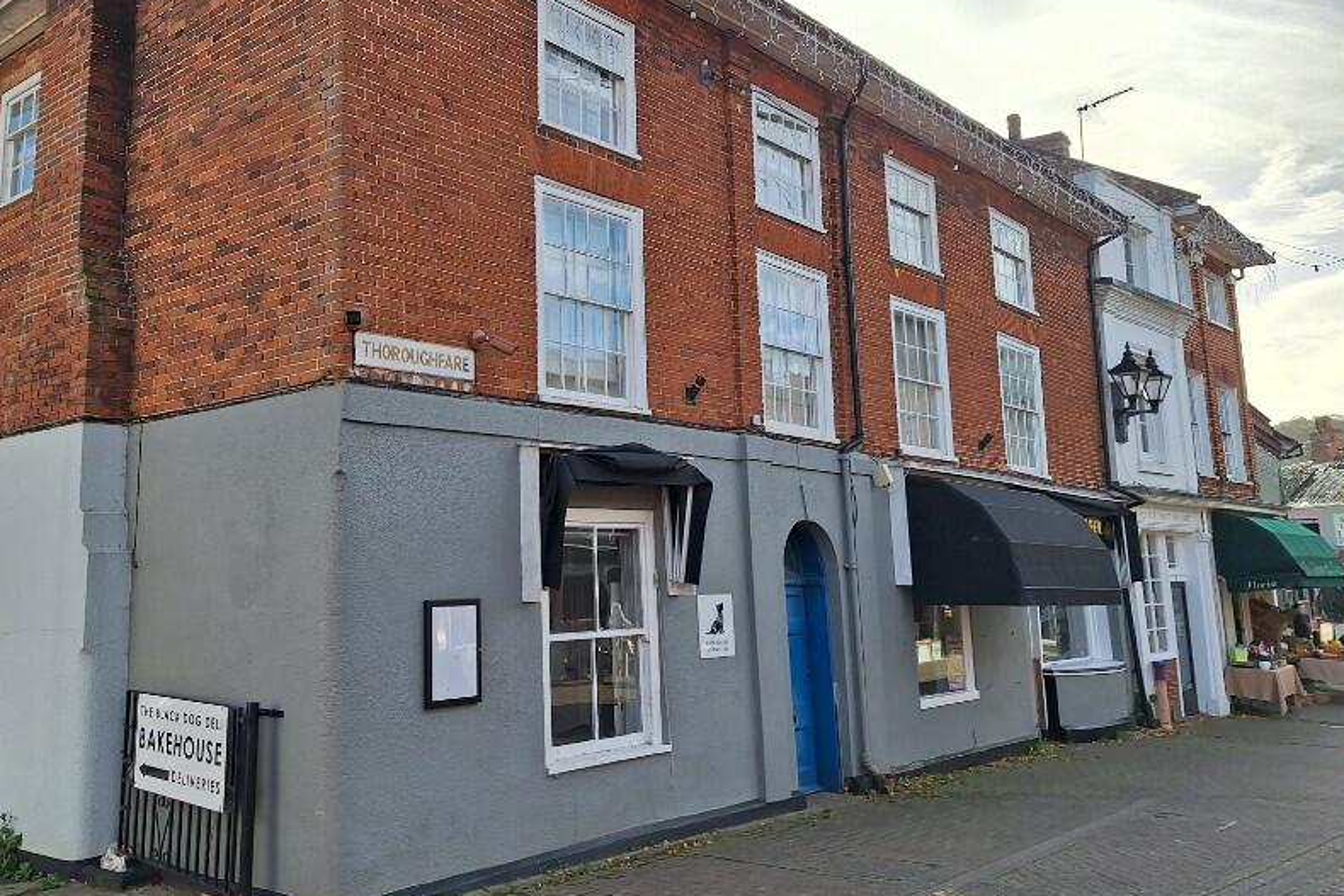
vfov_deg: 42.2
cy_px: 367
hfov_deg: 59.4
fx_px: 1157
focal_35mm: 31
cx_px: 490
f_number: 1.8
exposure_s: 1/1309
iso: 40
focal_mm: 5.54
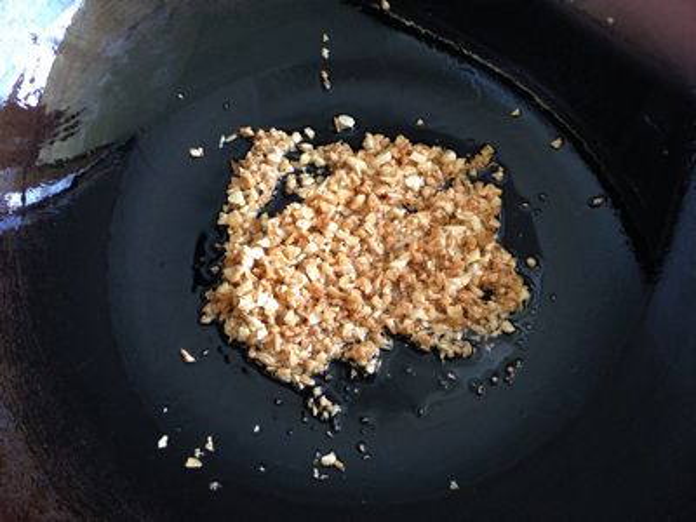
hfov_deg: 52.6
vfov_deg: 40.7
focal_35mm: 35
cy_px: 261
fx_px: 704
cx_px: 348
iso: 320
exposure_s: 1/20
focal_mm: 4.28
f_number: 2.4
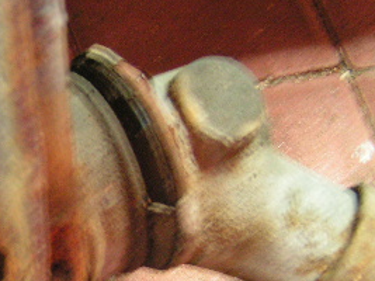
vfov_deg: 16.1
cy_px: 240
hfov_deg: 20.8
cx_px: -1
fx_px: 985
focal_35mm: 91
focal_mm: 6.3
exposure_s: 1/3
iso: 200
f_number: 2.8
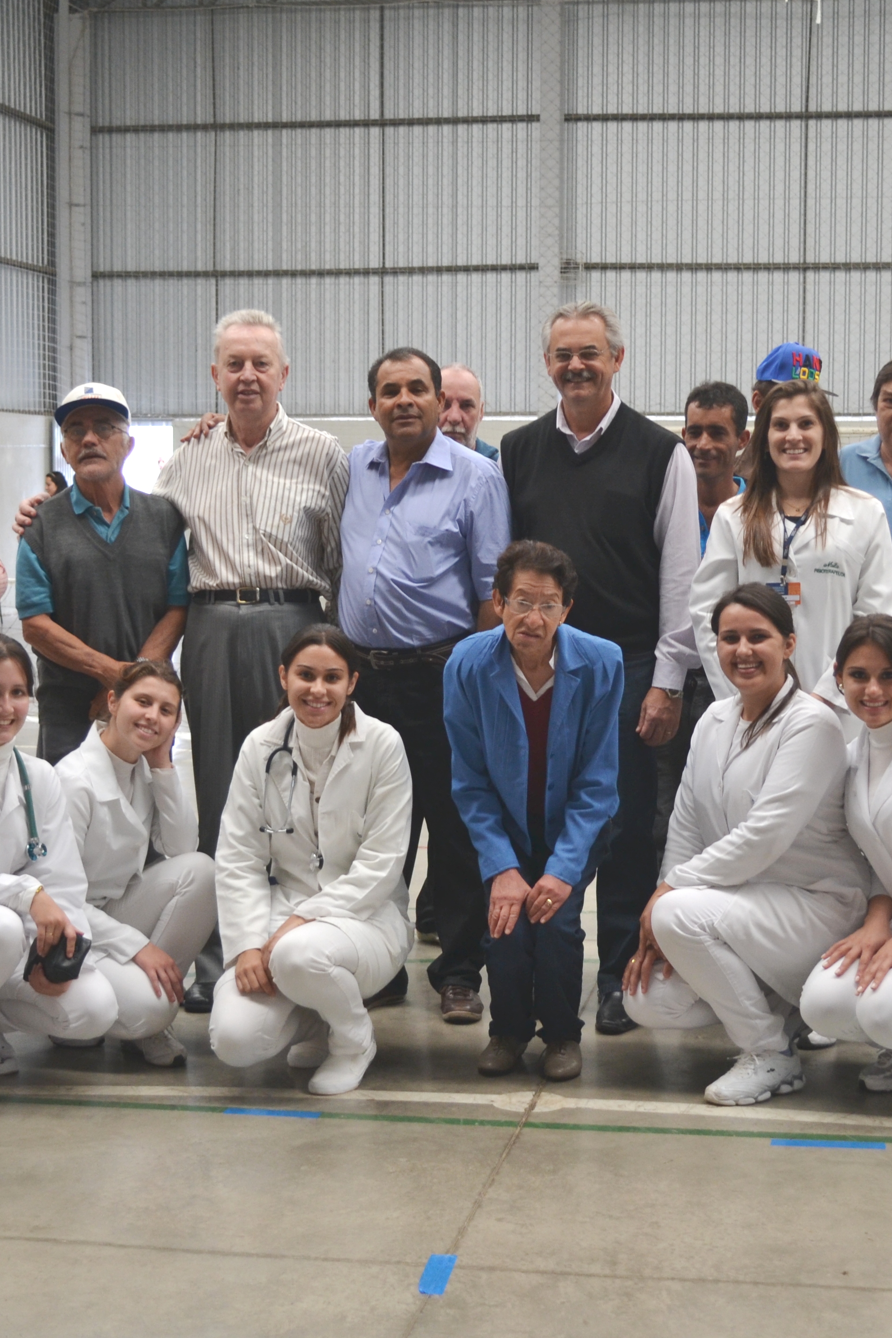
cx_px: 502
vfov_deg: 31.9
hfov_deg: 21.6
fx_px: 2341
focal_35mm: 63
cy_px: 718
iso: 400
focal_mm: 26
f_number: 4.2
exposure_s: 1/50
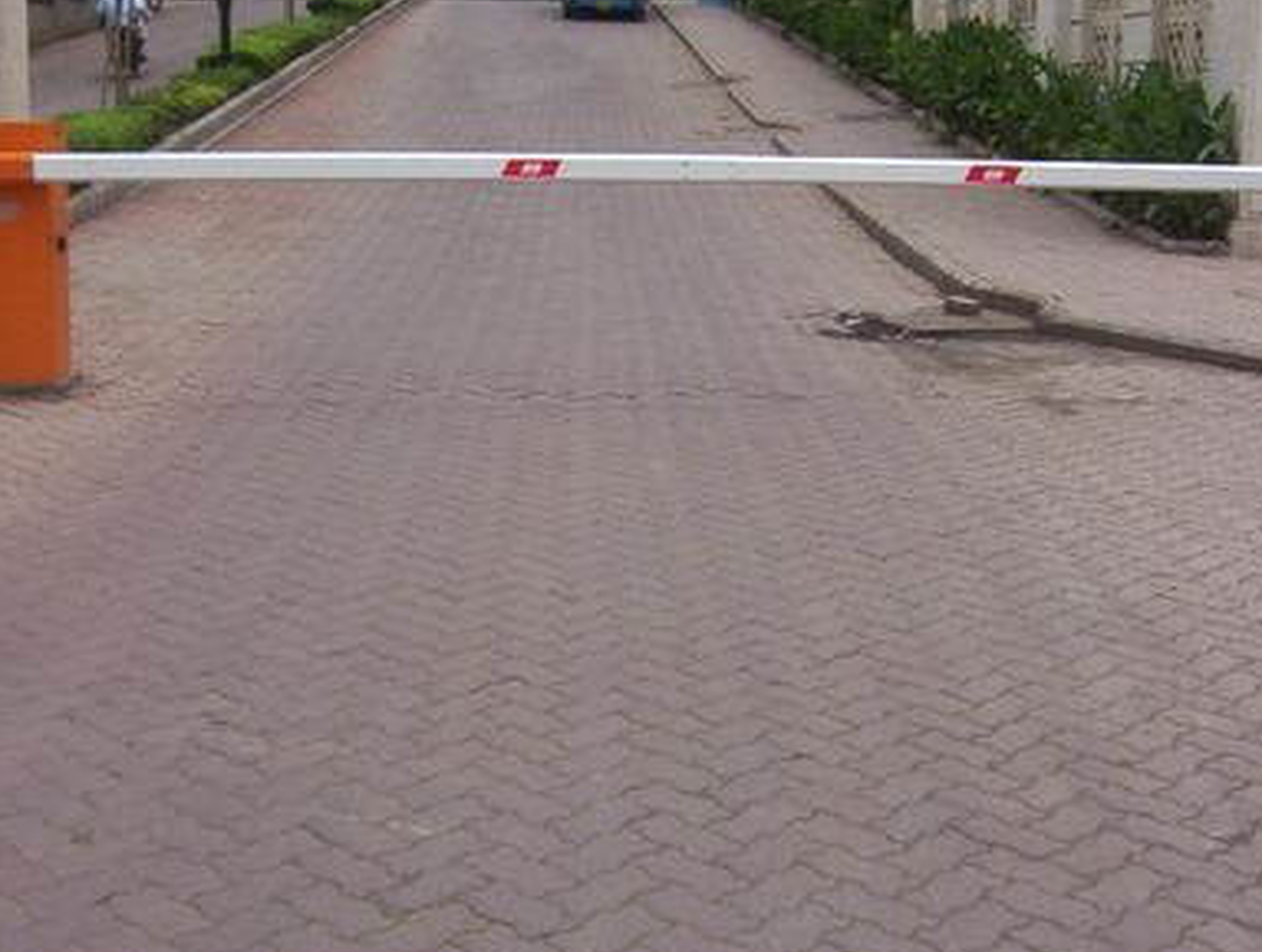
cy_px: 357
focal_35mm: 47
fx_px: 1717
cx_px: 603
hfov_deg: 40.3
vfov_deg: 30.9
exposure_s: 1/722
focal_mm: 5.54
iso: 100
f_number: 5.24
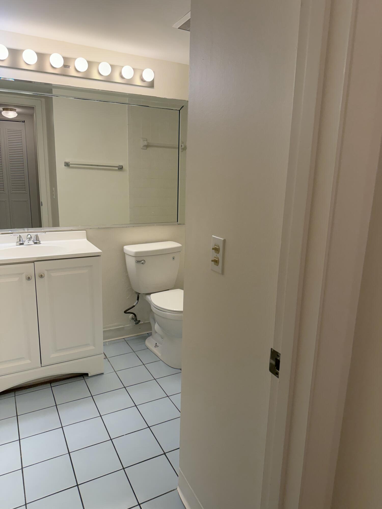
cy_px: 254
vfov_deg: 71.6
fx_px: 353
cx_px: 191
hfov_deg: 56.8
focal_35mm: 24
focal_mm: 6.76
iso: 125
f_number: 1.78
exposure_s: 1/240
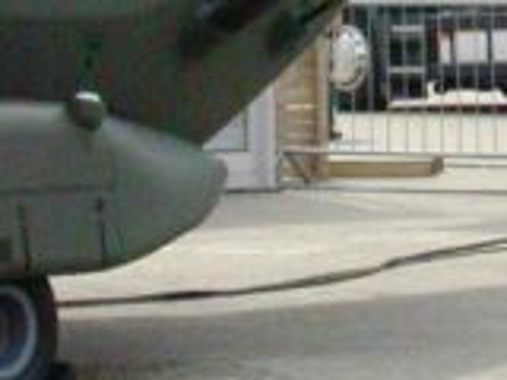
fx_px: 4130
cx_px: 463
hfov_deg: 7.0
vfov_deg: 5.2
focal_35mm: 282
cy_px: -166
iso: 800
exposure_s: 1/2300
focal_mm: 18.7
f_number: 7.6
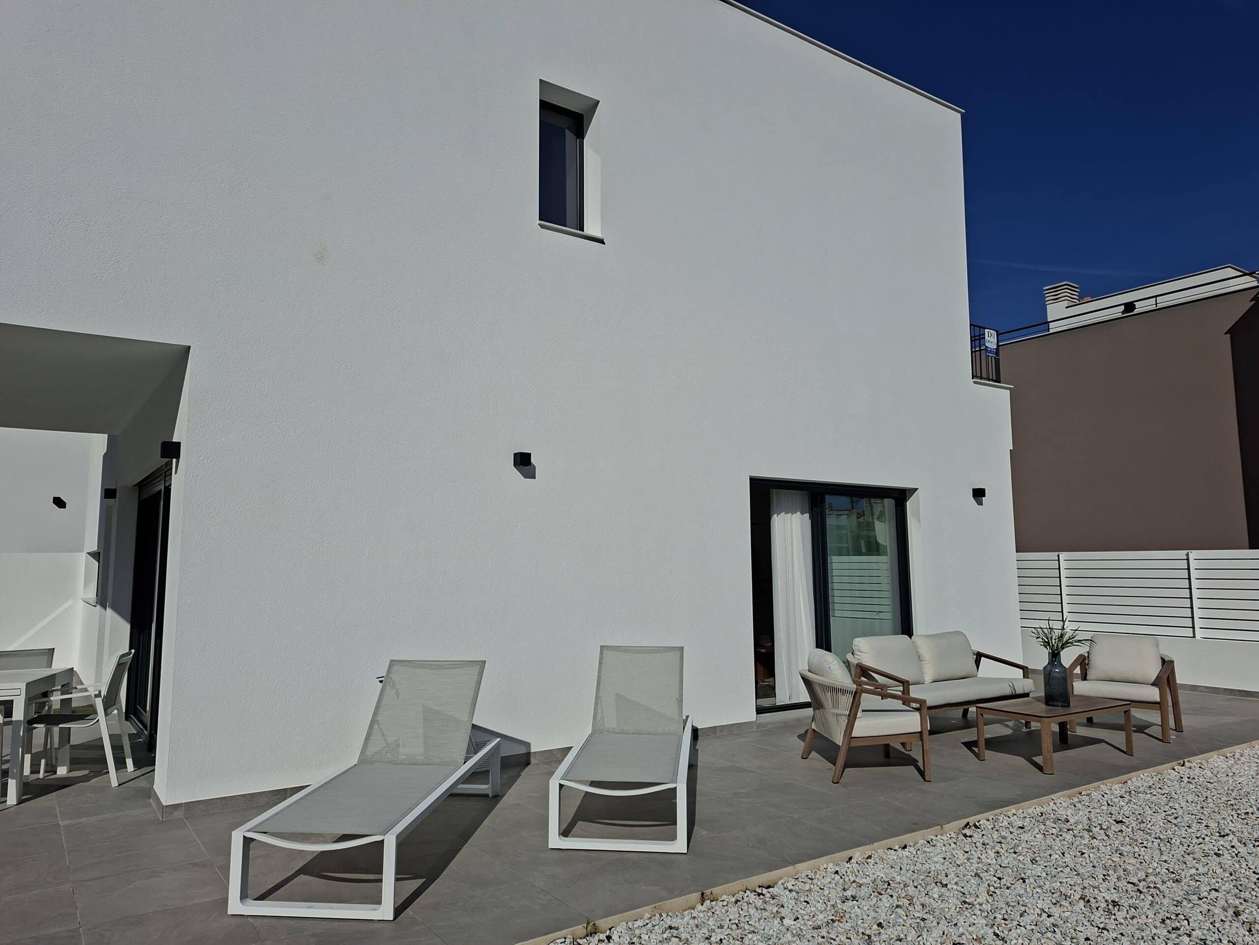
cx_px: 630
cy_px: 472
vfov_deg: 58.9
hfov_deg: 73.9
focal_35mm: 23
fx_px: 837
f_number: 1.8
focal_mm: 5.54
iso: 50
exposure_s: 1/6711
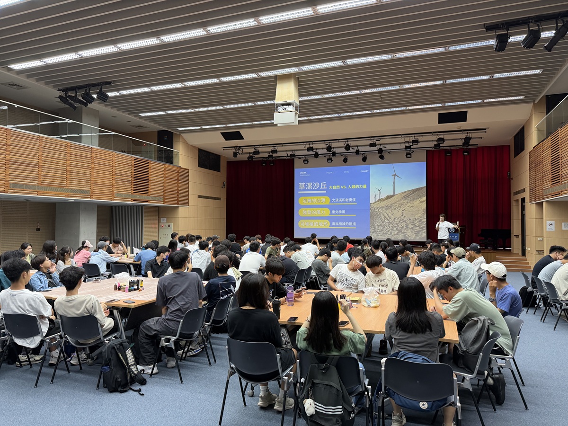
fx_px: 394
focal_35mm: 24
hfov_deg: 71.6
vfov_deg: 56.8
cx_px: 284
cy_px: 213
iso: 160
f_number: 1.78
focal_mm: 6.76
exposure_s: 1/60
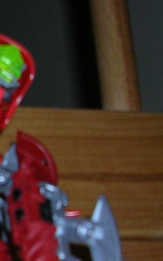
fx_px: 860
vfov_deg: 16.7
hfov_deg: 10.4
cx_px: -95
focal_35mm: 121
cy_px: 284
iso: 50
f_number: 2.8
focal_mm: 5.8
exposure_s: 1/60.1
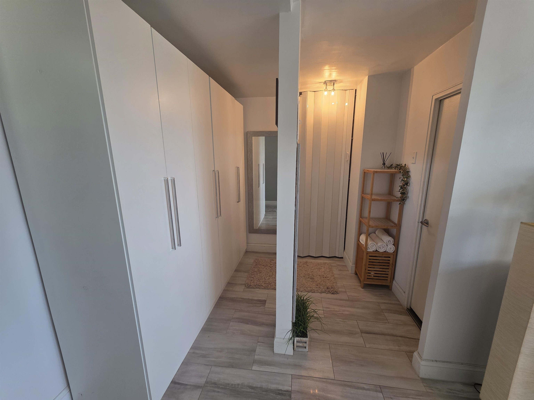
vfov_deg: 89.9
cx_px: 267
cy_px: 200
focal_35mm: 13
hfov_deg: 106.2
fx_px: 201
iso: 125
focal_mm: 2.2
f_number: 1.9
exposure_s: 1/120
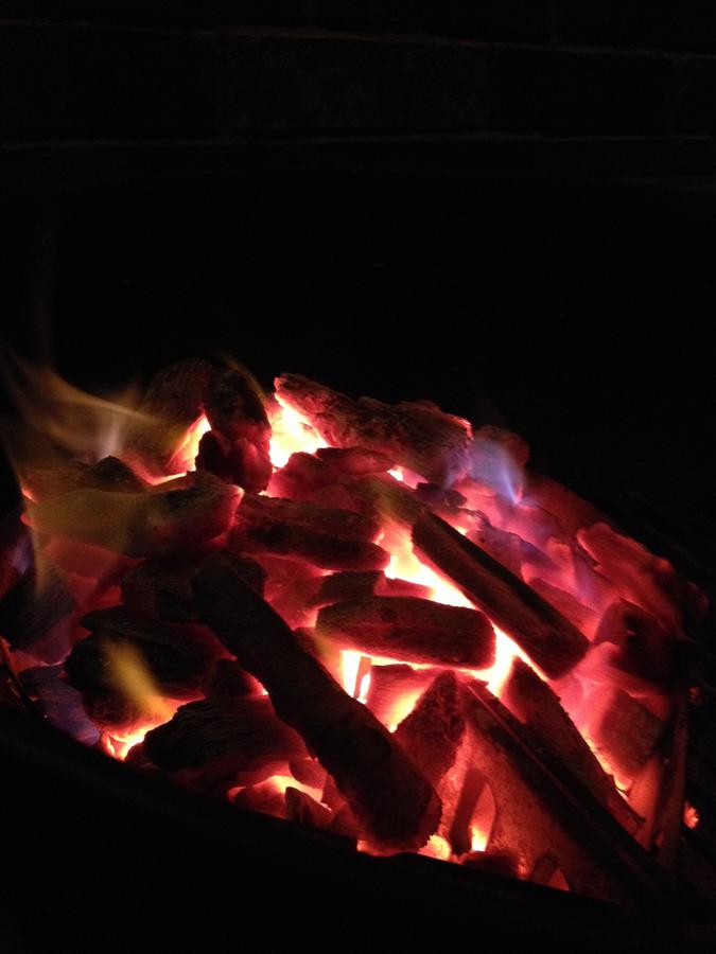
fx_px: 965
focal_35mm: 35
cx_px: 358
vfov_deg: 52.6
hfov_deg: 40.7
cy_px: 477
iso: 400
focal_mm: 4.28
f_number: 2.4
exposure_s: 1/15
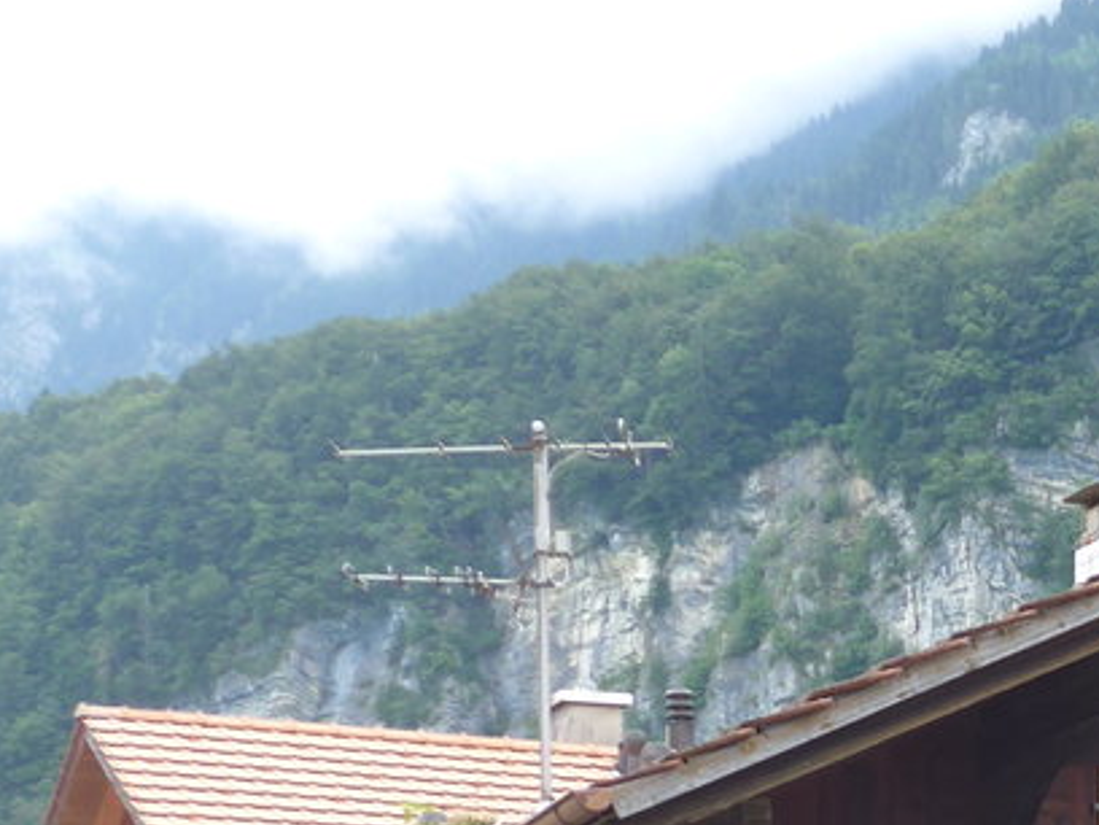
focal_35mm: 144
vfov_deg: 10.1
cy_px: 1025
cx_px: 1460
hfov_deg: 13.2
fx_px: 4572
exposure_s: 1/250
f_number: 3.2
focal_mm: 10.1
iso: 80
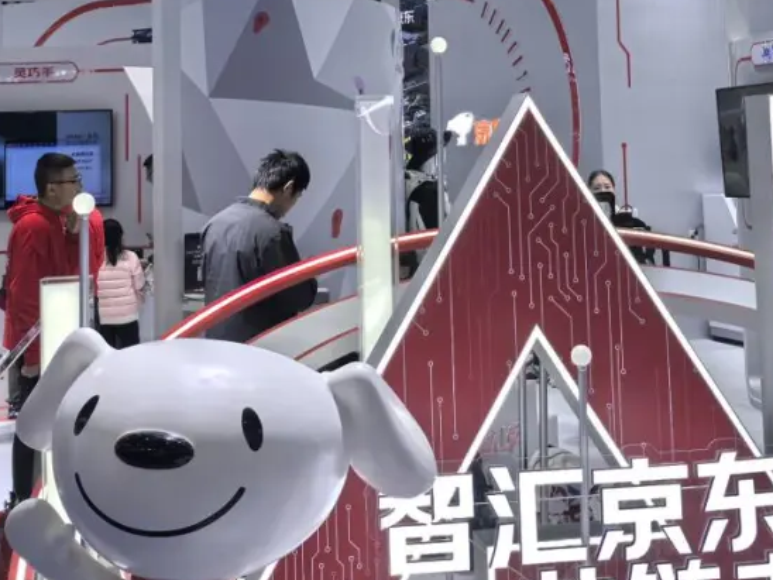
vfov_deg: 20.1
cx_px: 467
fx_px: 1585
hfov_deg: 27.3
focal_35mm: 71
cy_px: 7
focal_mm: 8.5
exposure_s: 1/1218
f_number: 1.6
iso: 640
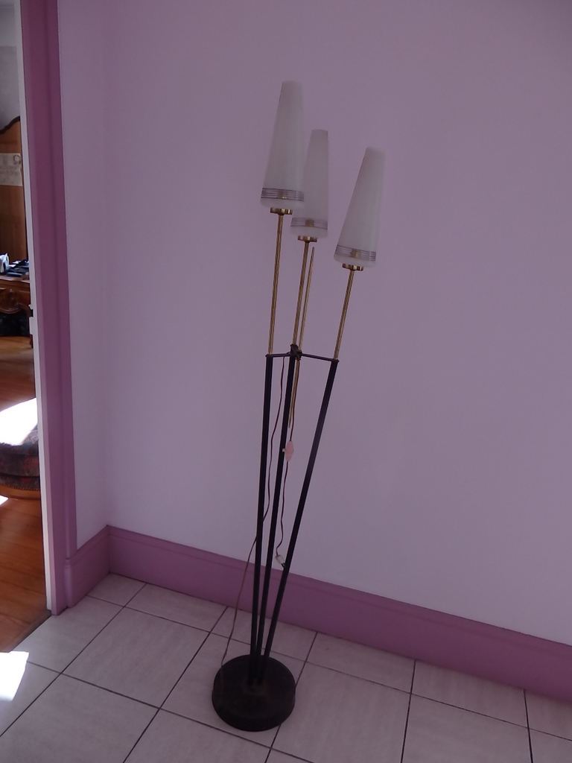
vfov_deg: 69.4
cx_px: 286
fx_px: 551
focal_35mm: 25
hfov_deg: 54.9
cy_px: 382
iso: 400
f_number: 3
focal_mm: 4.5
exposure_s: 1/125
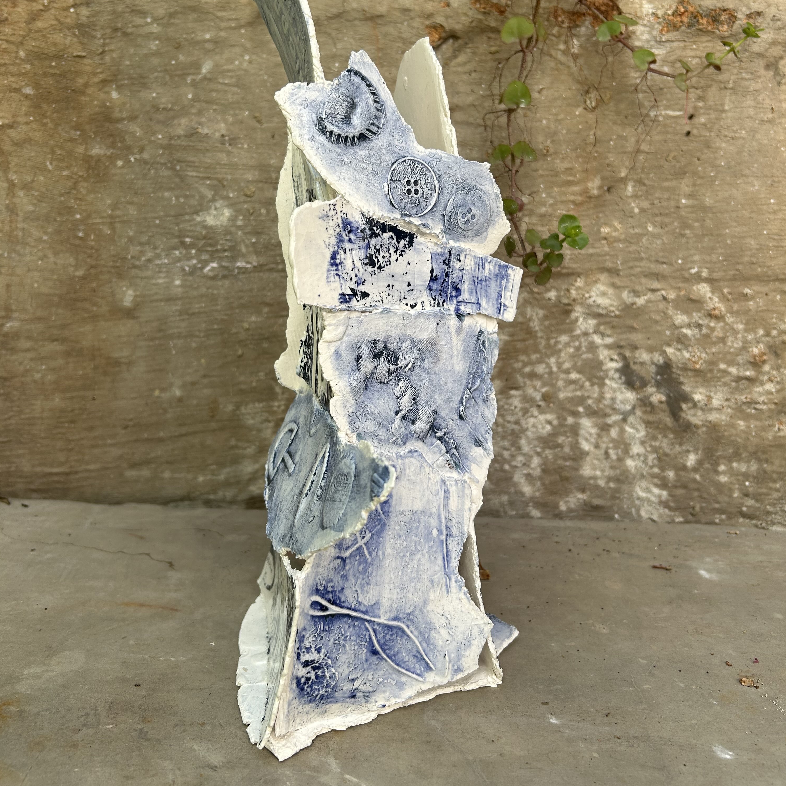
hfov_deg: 52.5
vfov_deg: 52.0
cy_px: 297
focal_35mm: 31
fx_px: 796
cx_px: 392
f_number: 1.5
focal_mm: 5.7
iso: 50
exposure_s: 1/480
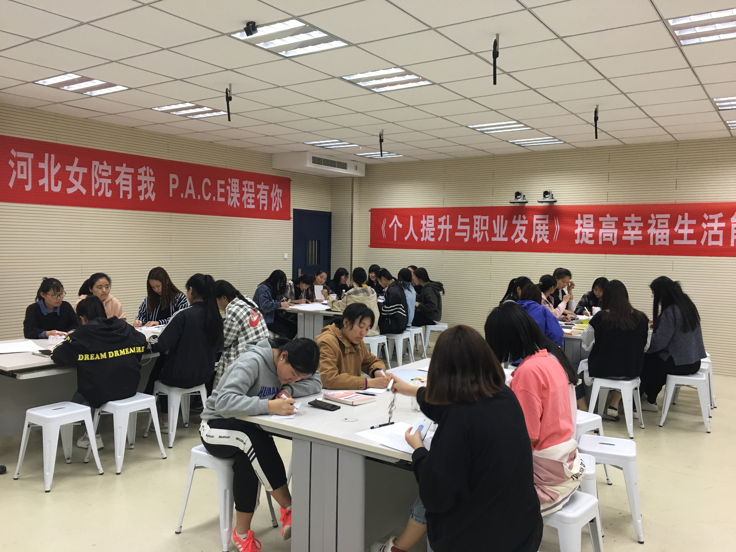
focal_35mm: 29
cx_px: 368
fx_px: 617
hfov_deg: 61.7
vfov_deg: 48.2
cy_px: 276
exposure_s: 1/17
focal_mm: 4.15
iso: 64
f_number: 2.2
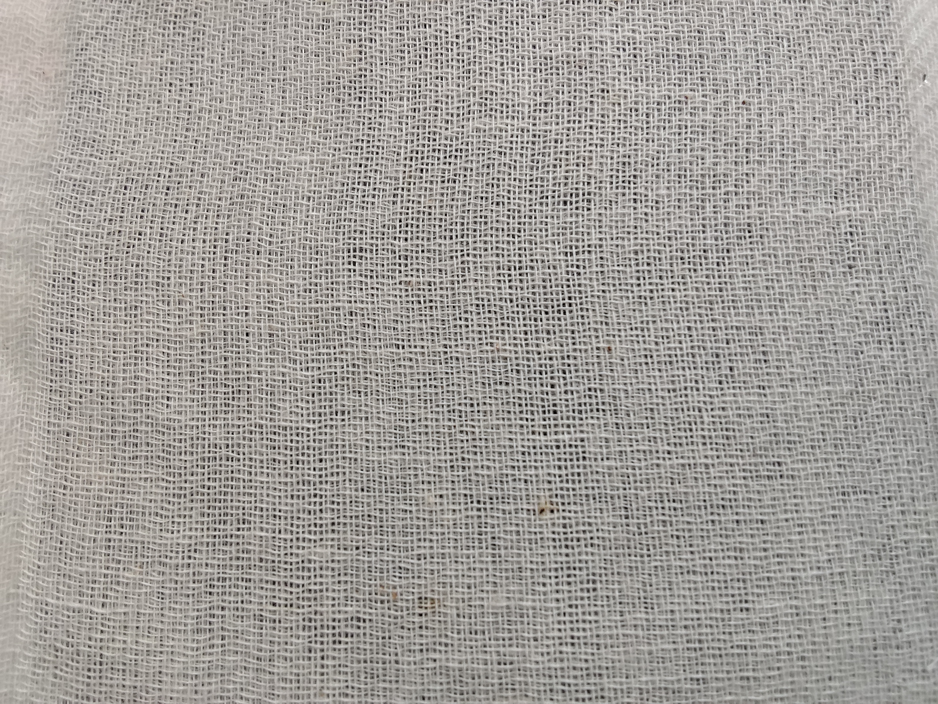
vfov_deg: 53.1
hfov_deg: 67.3
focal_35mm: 26
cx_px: 469
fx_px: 705
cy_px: 352
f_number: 2
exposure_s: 1/50
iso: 160
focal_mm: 2.78
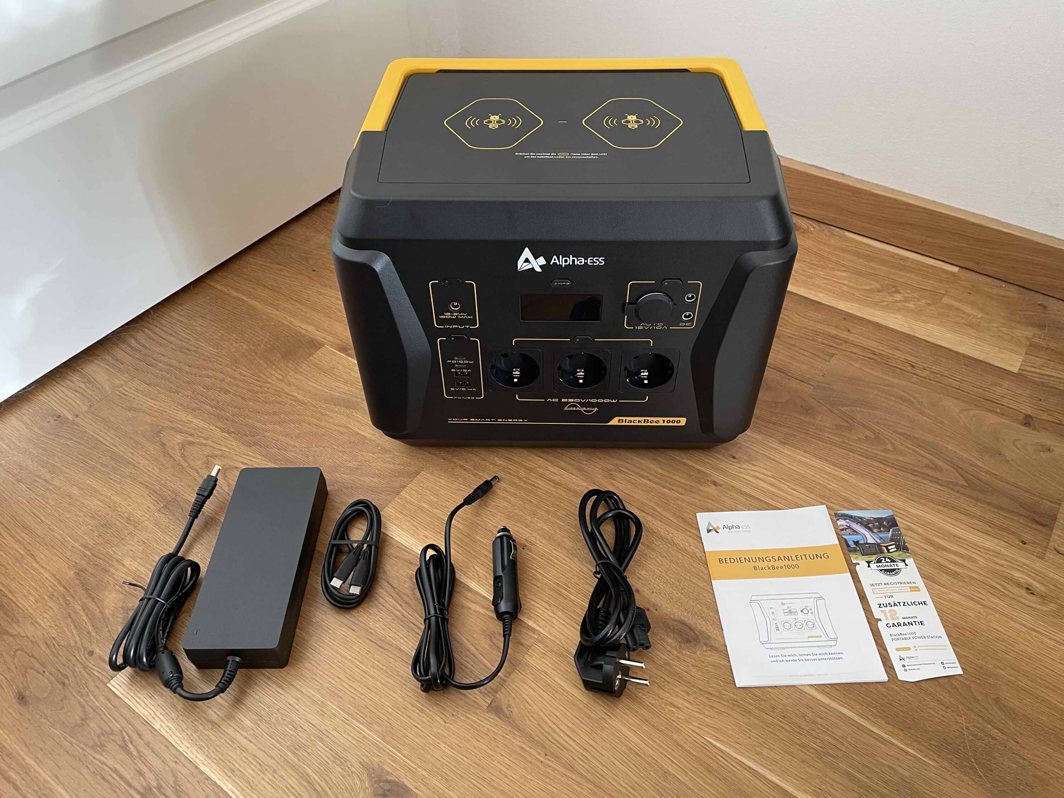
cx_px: 532
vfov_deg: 53.1
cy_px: 399
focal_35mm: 26
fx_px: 799
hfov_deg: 67.3
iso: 160
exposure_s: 1/60
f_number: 1.6
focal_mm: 4.2
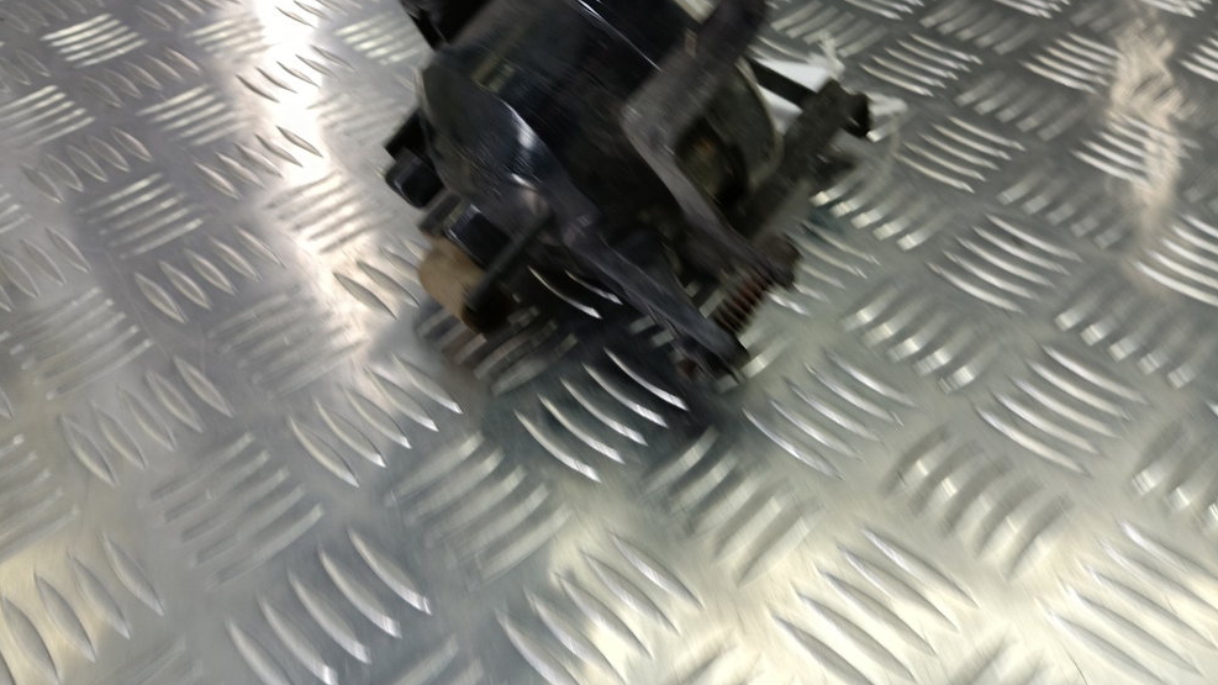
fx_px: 840
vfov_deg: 43.6
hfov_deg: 71.9
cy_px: 215
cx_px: 608
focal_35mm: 26
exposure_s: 1/33.3
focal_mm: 4.11
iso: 98
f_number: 1.6
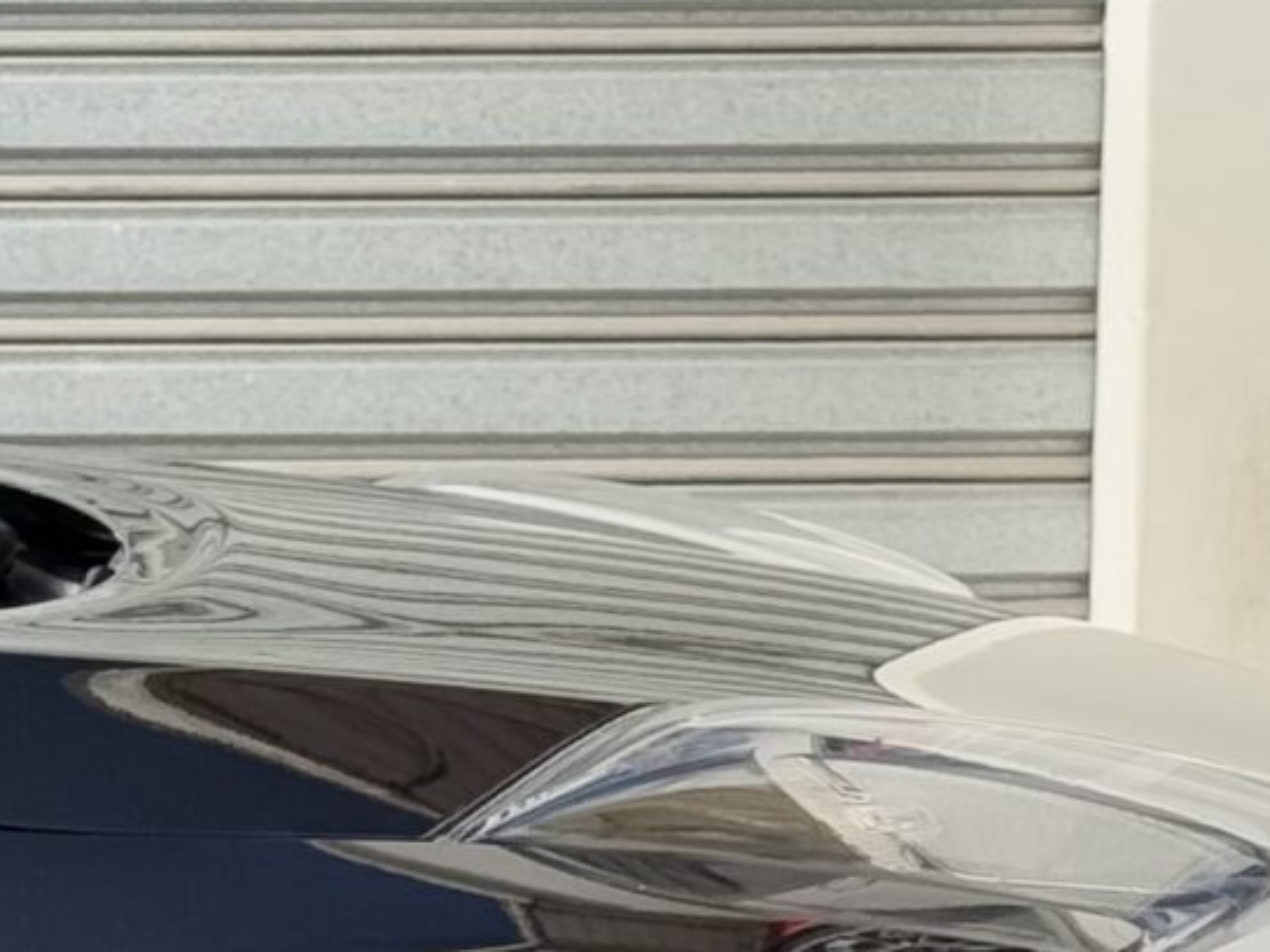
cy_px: 1160
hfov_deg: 8.7
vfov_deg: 6.5
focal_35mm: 226
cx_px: -231
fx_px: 8292
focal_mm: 6.76
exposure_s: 1/2577
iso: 100
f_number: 1.78
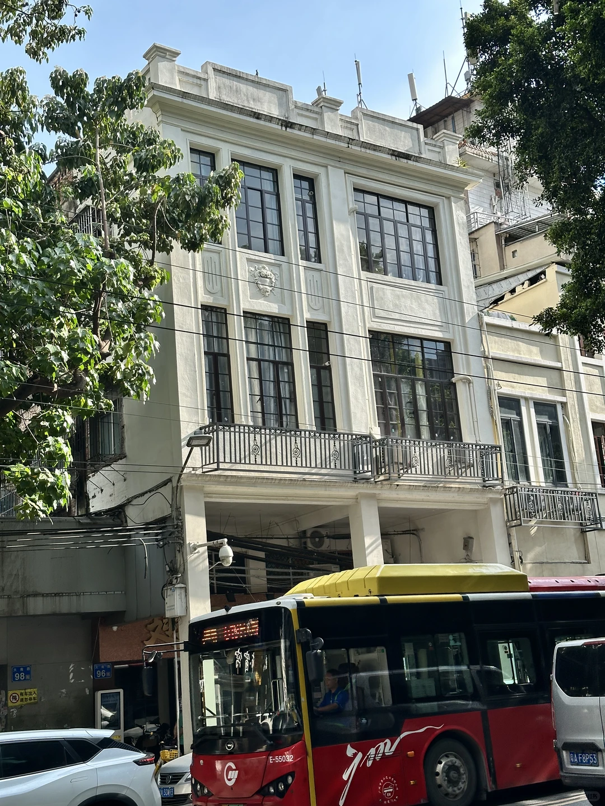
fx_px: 1119
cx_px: 302
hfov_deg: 30.3
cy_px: 403
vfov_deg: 39.7
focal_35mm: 48
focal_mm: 6.86
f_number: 1.78
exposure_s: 1/1695
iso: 64
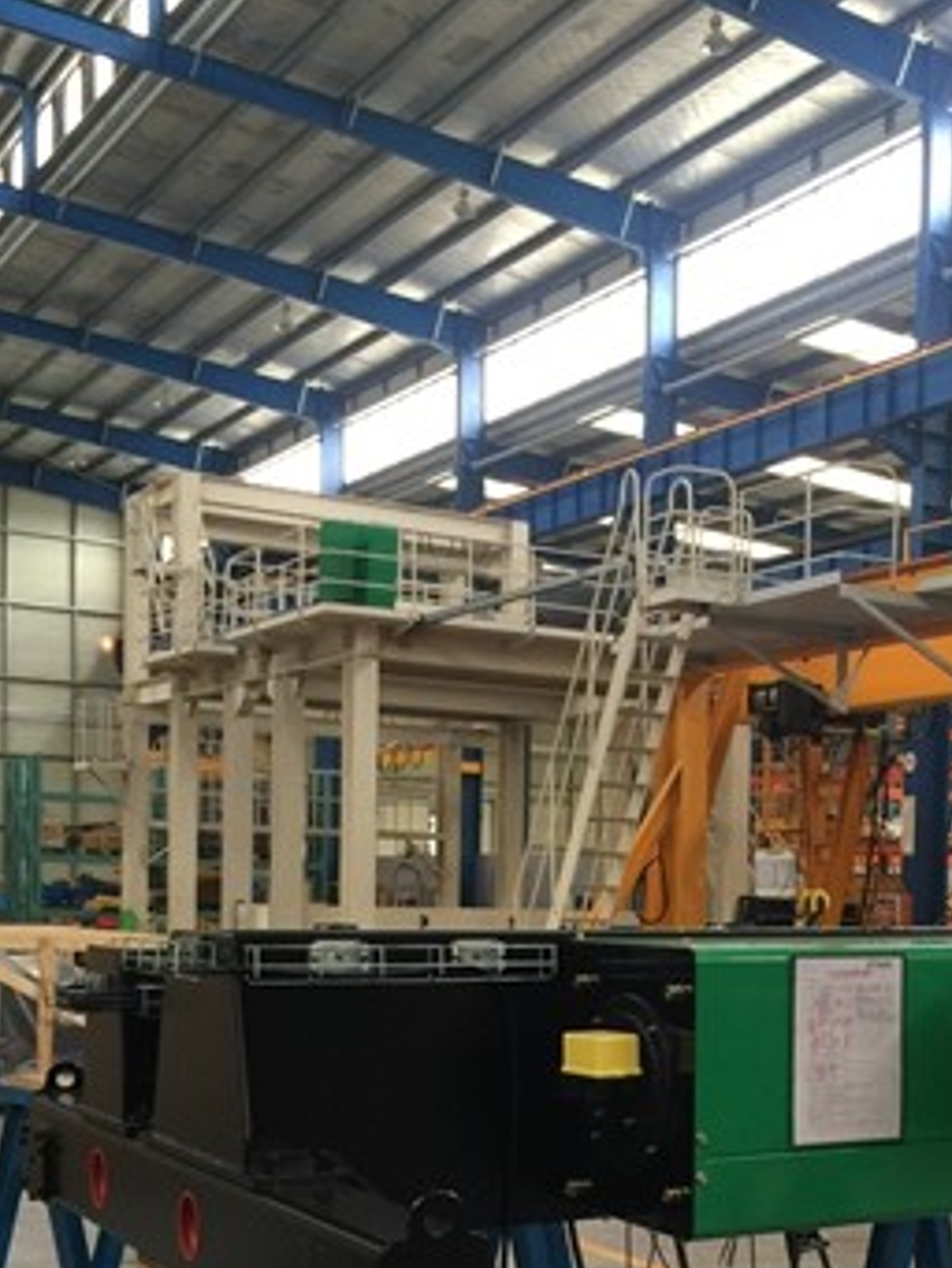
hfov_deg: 27.9
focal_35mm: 51
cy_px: 978
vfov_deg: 36.4
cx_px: 788
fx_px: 1869
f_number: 2.2
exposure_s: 1/30
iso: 32
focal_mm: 4.15
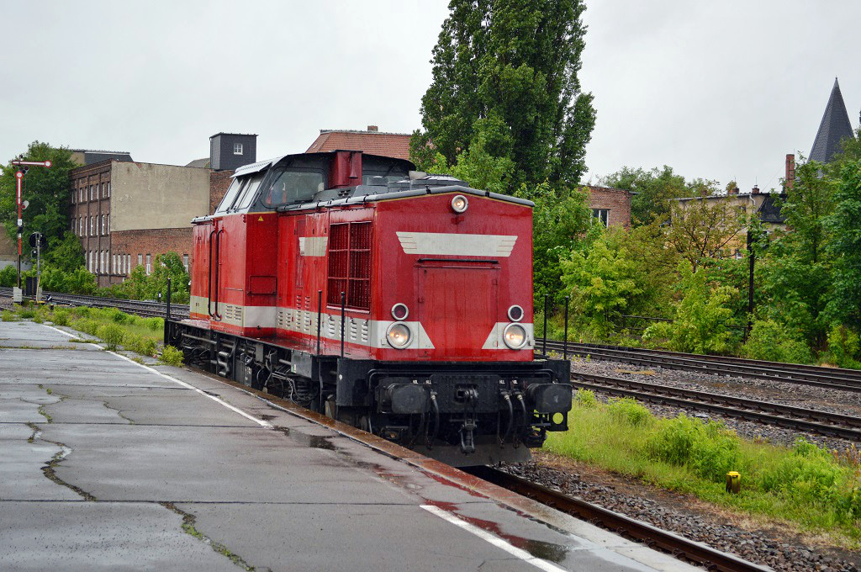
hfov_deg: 31.9
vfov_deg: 21.5
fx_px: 1505
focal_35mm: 63
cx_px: 430
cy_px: 286
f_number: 5.6
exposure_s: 1/1600
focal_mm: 42
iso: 400
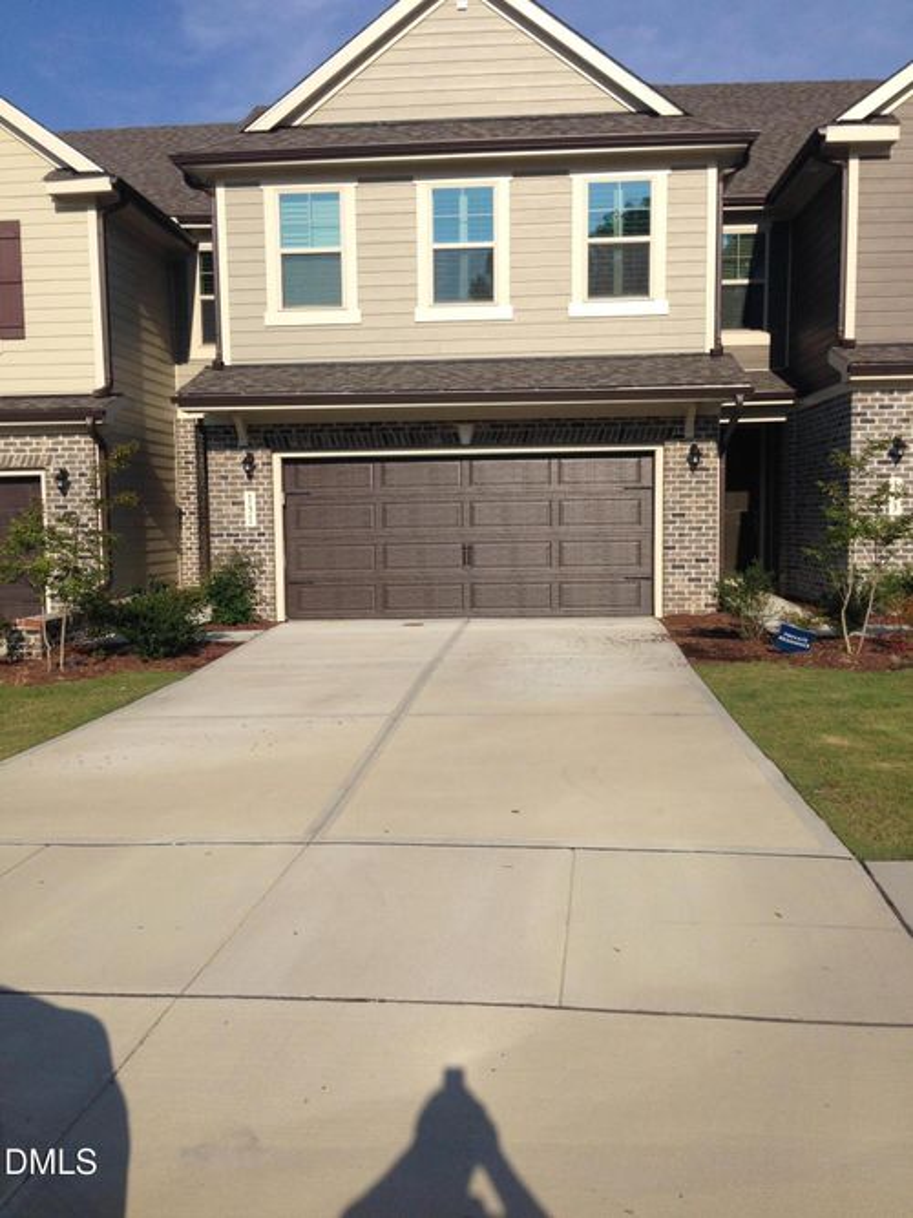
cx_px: 456
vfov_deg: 55.4
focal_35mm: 33
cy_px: 609
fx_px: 1161
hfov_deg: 42.9
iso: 50
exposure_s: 1/2463
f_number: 2.4
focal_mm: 4.12
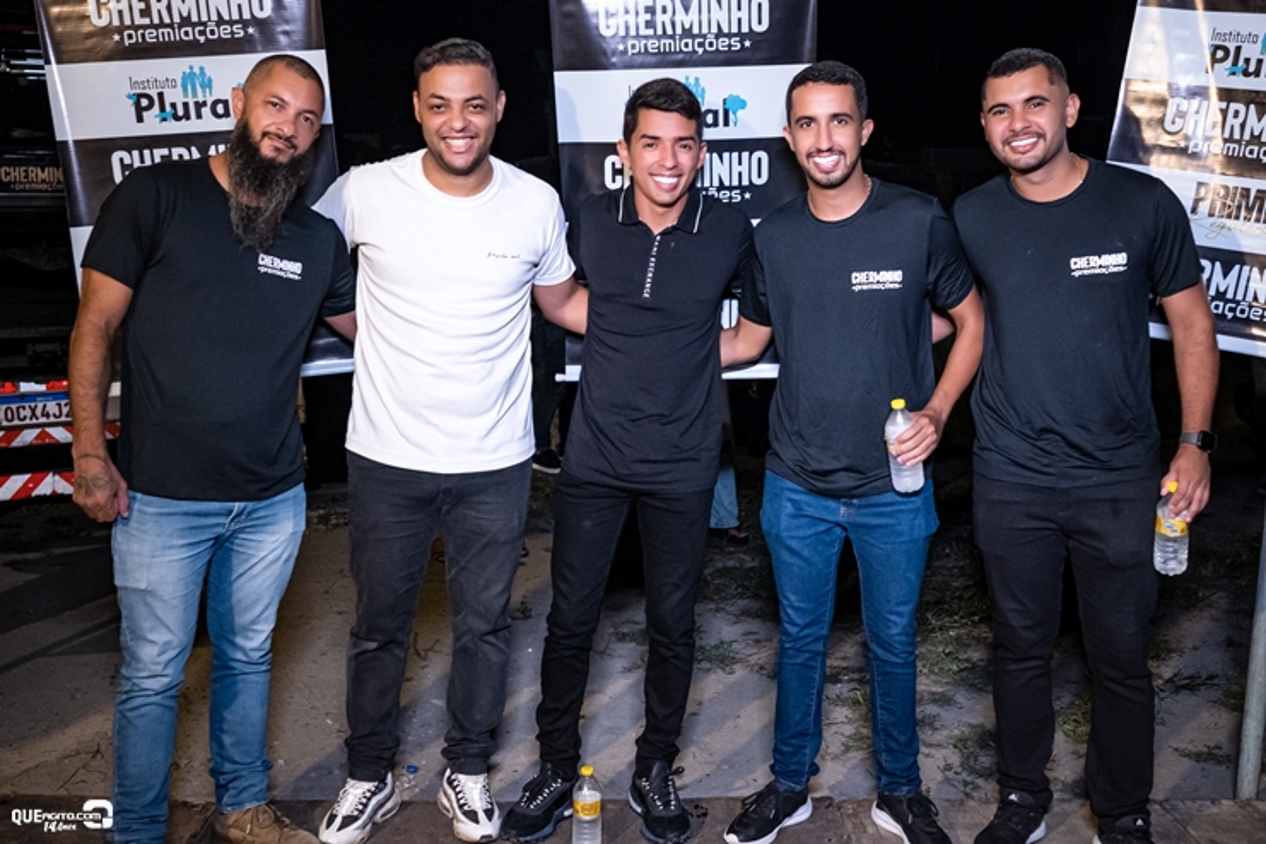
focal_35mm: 36
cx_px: 633
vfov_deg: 36.9
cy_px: 422
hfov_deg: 53.1
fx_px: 1266
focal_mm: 24
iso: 2500
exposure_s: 1/200
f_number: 2.8
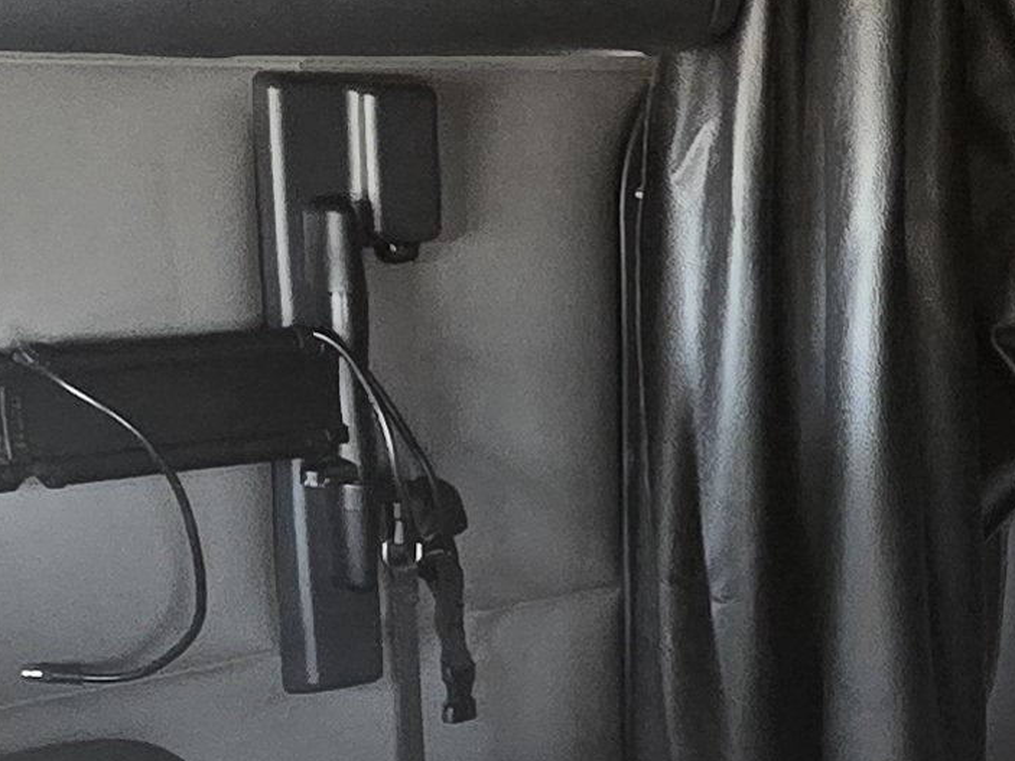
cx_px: 1032
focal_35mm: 74
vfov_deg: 19.2
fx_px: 2169
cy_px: 817
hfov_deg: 25.0
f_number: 2.2
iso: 400
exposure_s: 1/60
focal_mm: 2.2
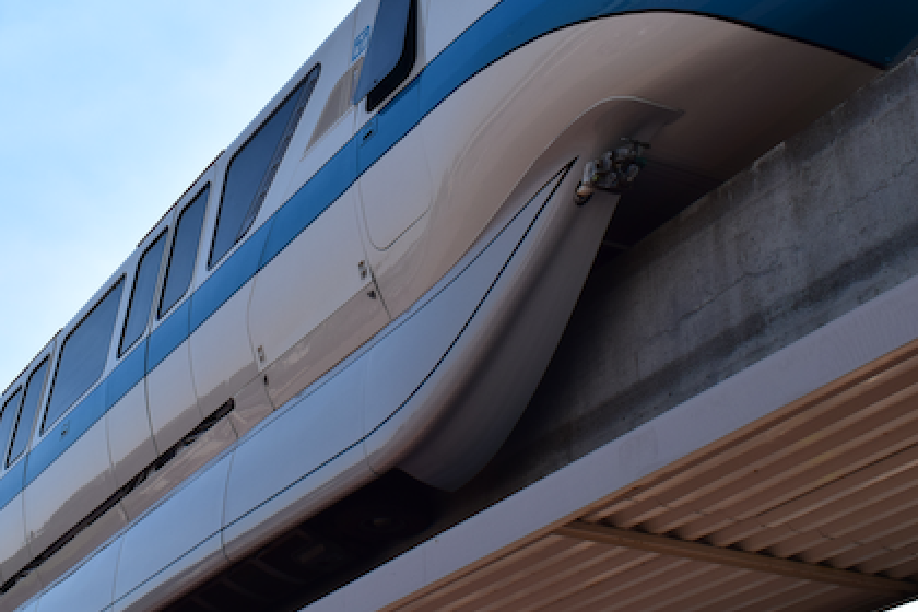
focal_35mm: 67
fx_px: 1706
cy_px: 177
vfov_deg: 20.2
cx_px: 343
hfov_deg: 30.0
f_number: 11
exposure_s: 1/500
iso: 220
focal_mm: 25
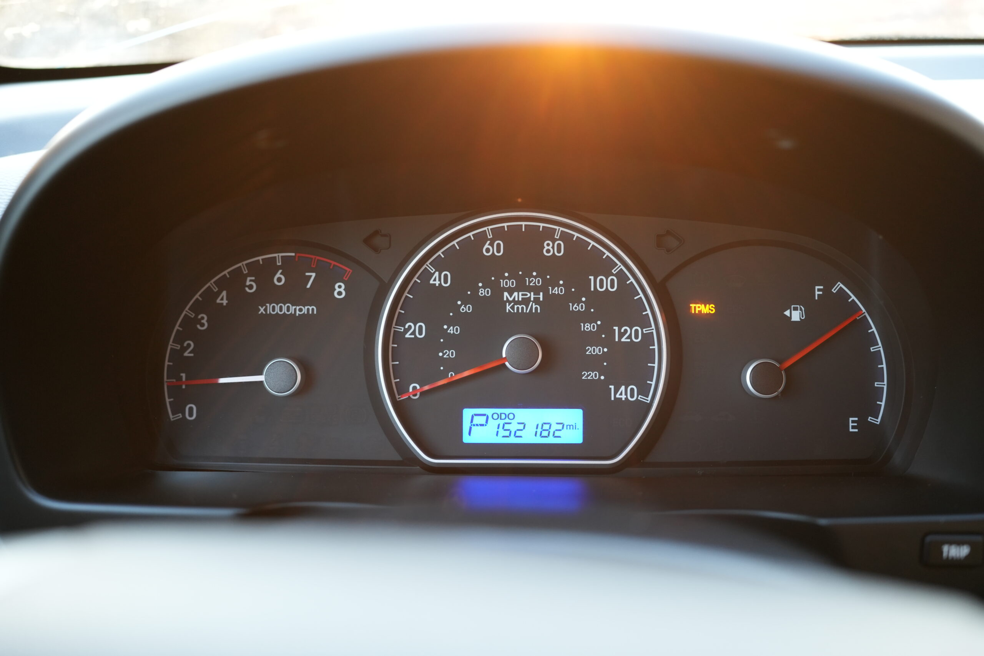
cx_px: 492
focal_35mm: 35
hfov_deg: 54.4
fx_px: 957
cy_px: 328
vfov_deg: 37.9
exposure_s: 1/40
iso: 1000
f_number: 2.8
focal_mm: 35
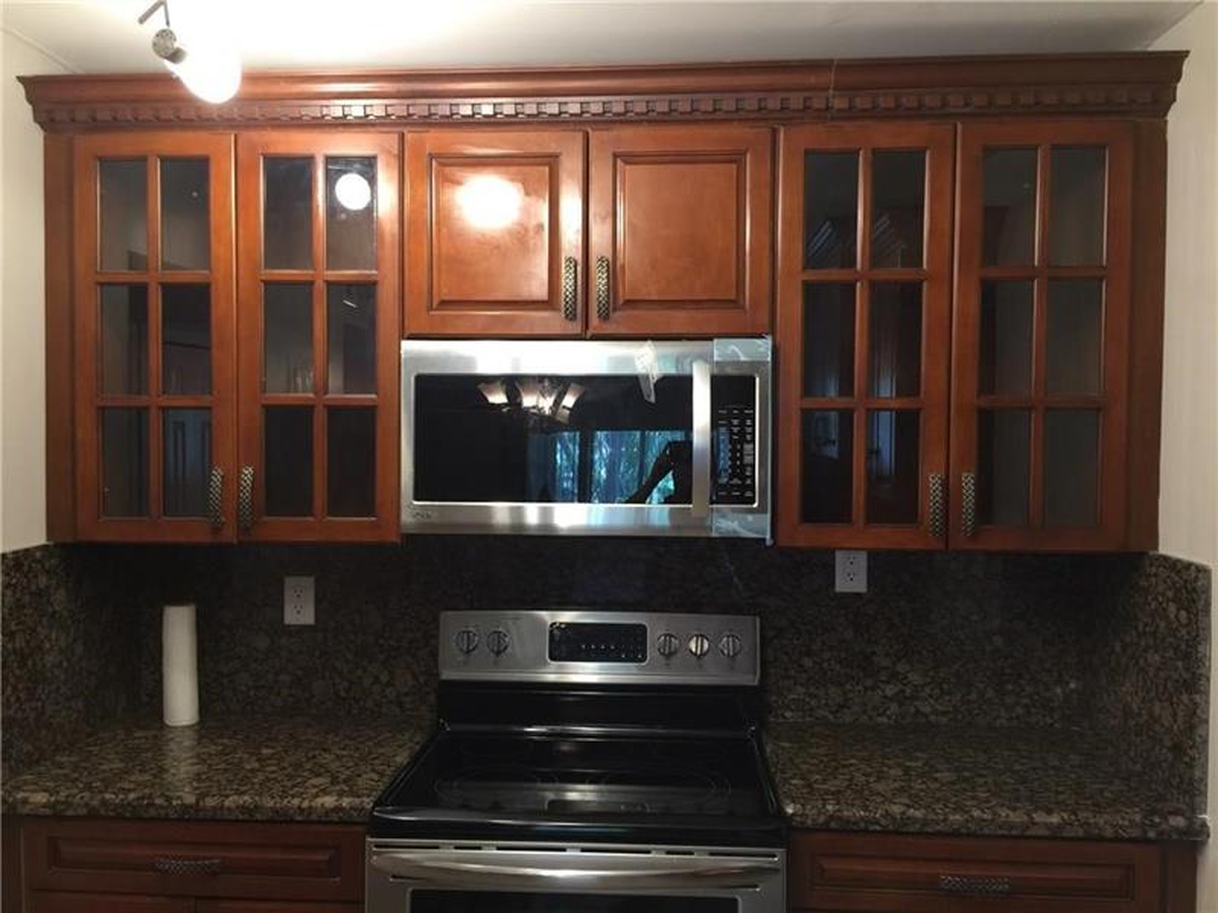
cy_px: 456
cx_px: 609
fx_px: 1020
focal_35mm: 29
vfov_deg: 48.2
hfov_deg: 61.7
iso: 64
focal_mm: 4.15
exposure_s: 1/15
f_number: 2.2
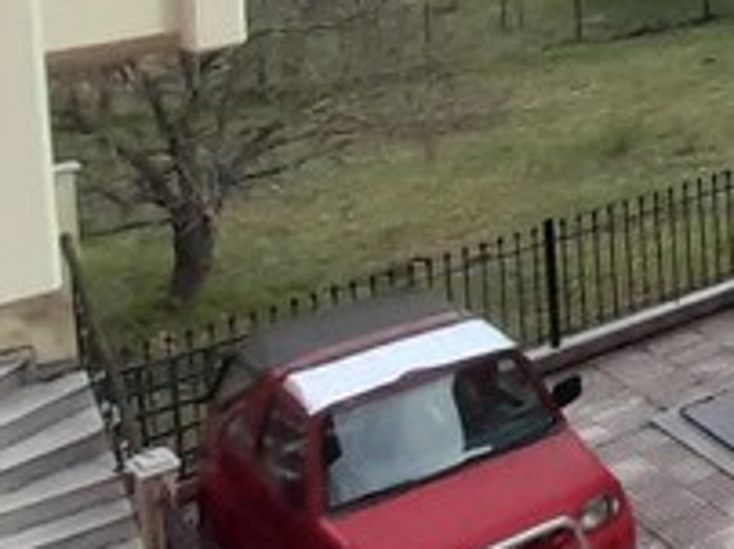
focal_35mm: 66
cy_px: -364
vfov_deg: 18.6
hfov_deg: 15.9
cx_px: 1704
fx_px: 1398
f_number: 2.2
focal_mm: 1.42
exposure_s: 1/2119
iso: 40
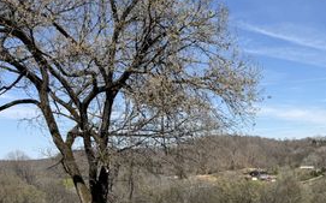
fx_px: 417
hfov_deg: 40.2
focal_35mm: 47
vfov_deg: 26.7
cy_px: 170
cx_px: 279
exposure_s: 1/5319
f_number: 1.78
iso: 80
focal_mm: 6.76
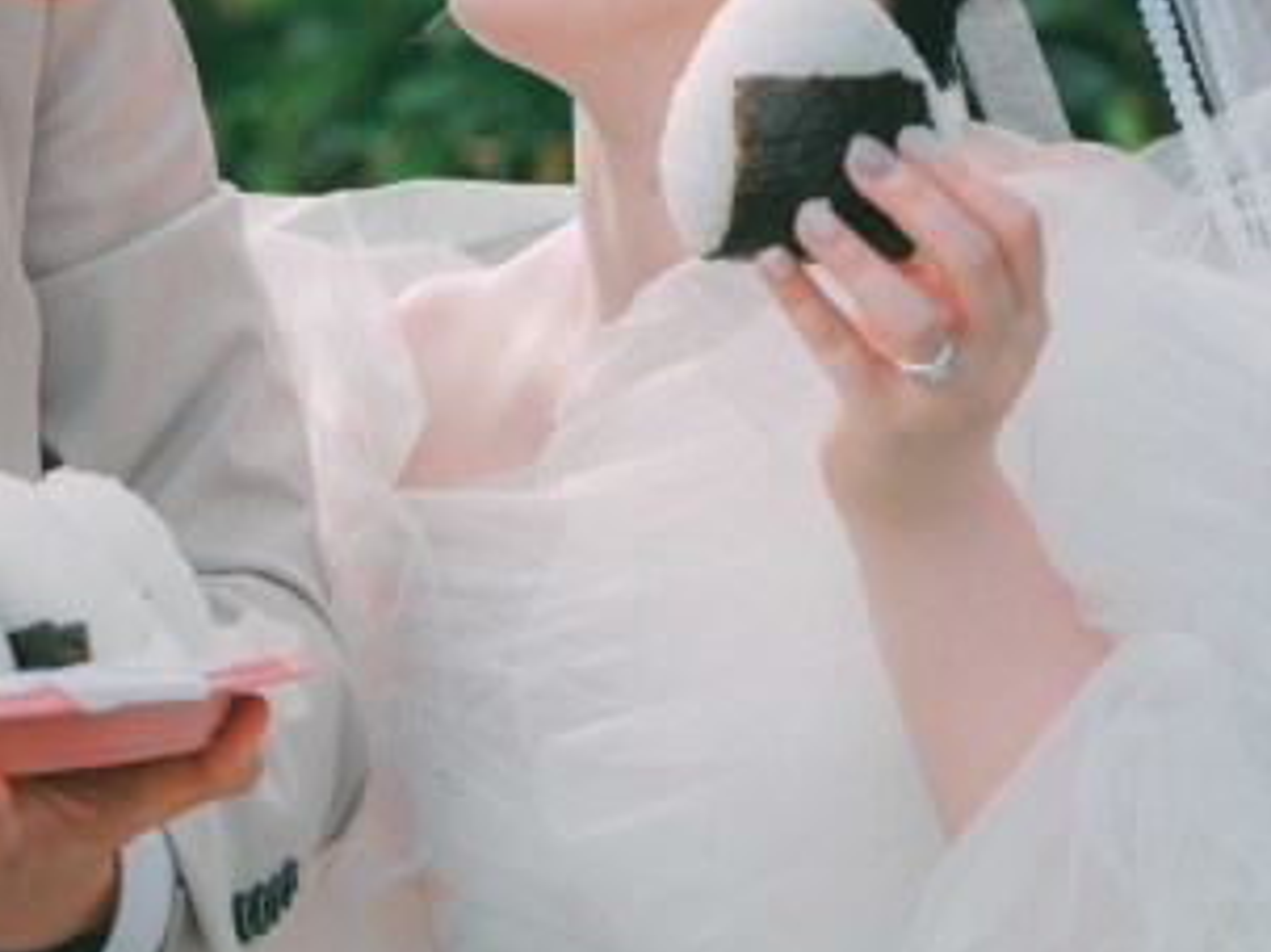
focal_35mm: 345
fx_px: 12662
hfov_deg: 5.7
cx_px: 365
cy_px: 6
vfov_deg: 4.3
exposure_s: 1/800
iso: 160
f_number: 2.8
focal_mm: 90.6
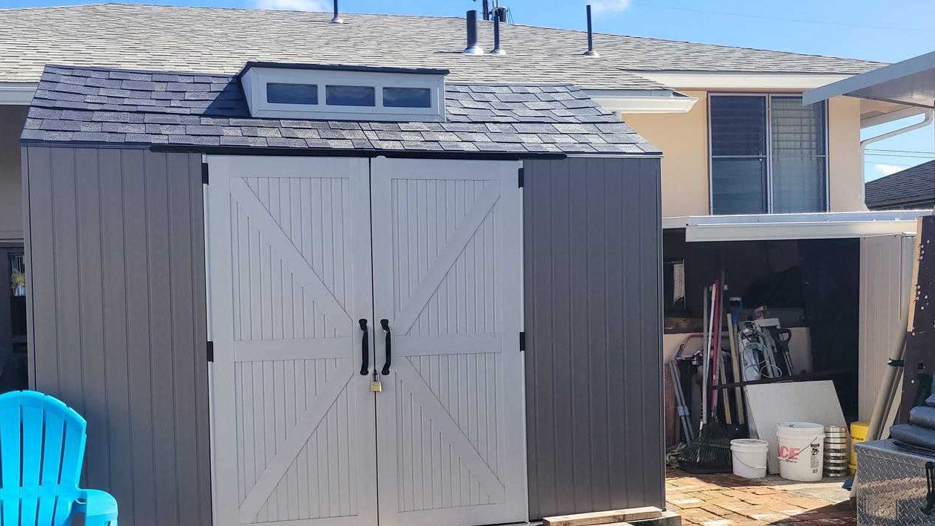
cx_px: 408
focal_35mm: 36
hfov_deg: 55.1
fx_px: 892
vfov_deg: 32.7
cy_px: 326
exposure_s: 1/1325
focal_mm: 5.4
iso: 40
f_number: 1.8
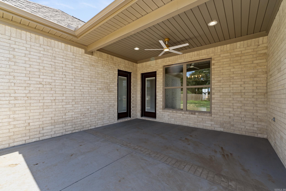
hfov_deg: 100.4
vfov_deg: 77.3
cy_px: 96
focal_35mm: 15
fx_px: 119
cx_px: 143
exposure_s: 1/100
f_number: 9
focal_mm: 10
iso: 200
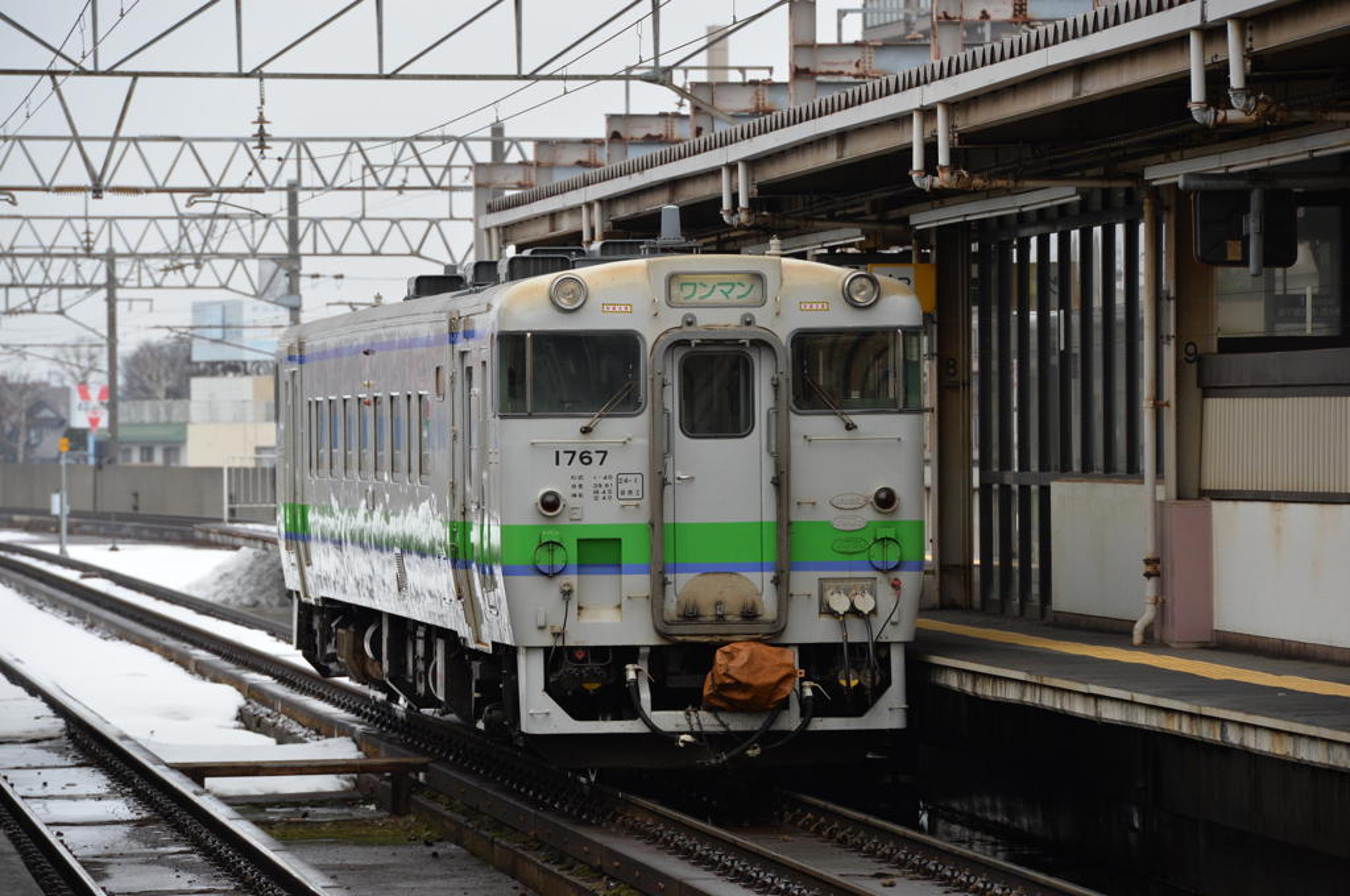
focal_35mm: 200
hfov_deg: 10.3
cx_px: 675
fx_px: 7490
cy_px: 448
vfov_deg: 6.8
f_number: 7.1
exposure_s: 1/800
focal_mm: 200
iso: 800
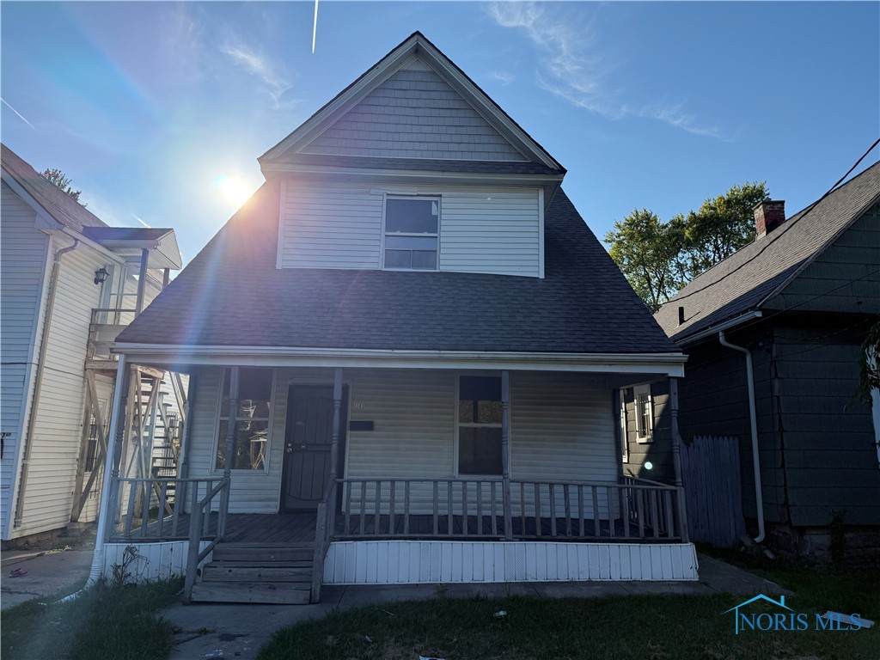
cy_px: 330
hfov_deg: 71.6
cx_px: 440
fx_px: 610
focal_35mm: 24
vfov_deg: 56.8
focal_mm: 6.76
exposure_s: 1/6173
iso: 125
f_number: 1.78
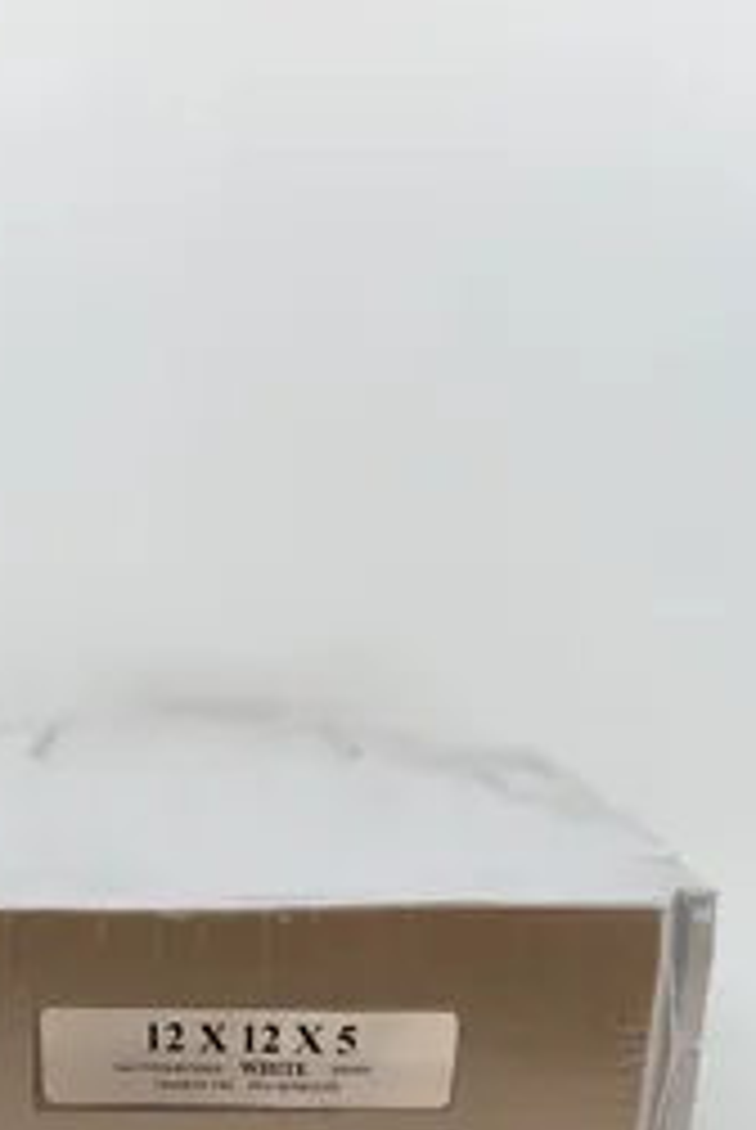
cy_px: 887
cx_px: 245
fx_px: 2701
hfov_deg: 15.9
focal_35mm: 86
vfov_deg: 23.3
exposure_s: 1/15
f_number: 5
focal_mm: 54
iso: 100
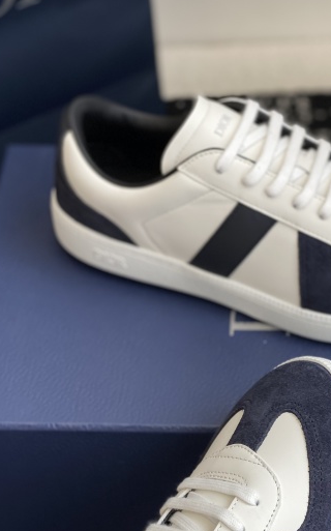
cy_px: 372
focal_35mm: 86
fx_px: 1243
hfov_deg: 15.1
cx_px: 255
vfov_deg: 23.9
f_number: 2
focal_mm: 6
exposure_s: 1/279
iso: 20
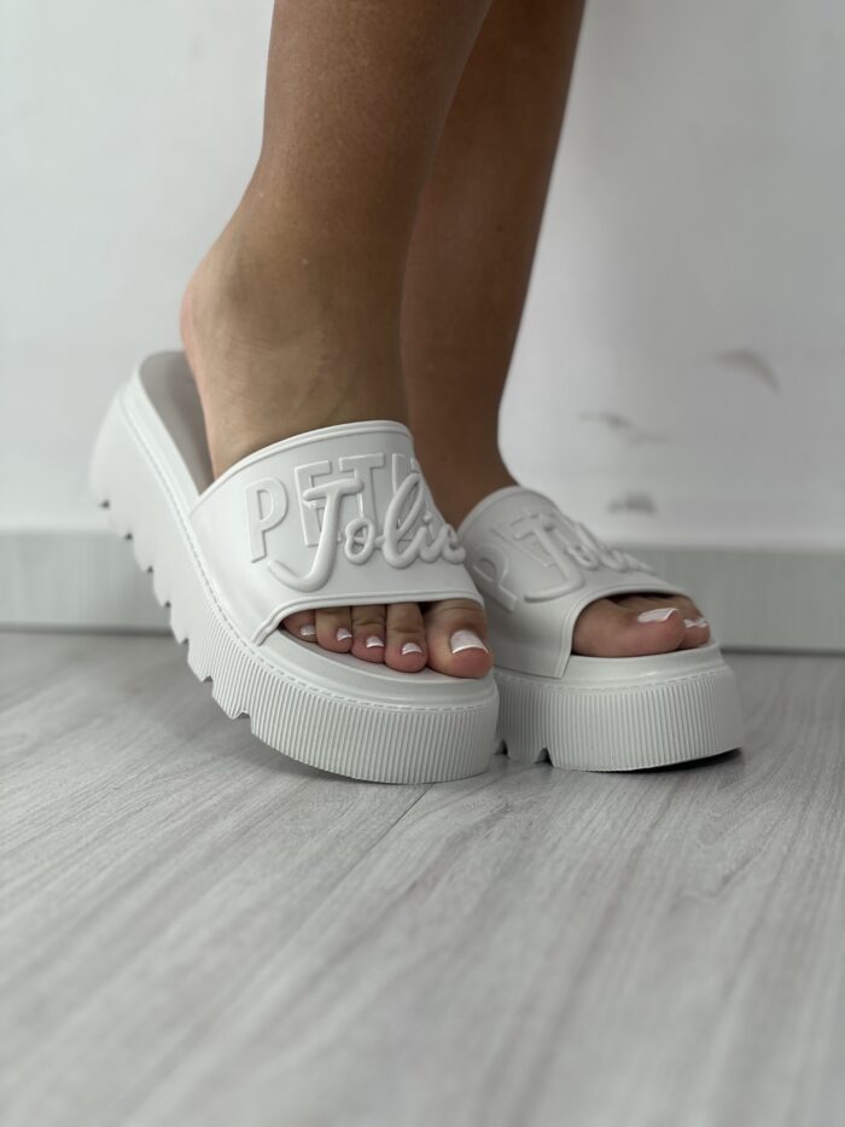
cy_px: 564
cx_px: 422
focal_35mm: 77
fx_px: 2506
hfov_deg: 19.1
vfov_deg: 25.3
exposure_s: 1/120
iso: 50
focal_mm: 9
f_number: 2.8
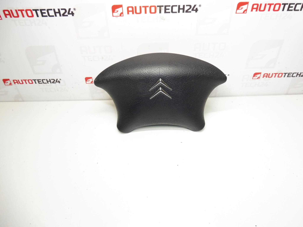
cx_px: 152
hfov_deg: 71.6
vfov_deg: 56.8
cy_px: 114
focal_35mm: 24
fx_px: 210
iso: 200
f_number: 3.5
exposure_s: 1/60
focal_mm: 4.3
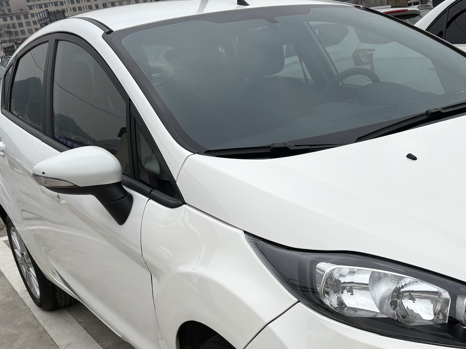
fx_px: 646
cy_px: 297
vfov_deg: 29.3
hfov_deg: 38.1
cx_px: 376
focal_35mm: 48
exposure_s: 1/2639
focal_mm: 5.96
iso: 50
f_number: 1.6
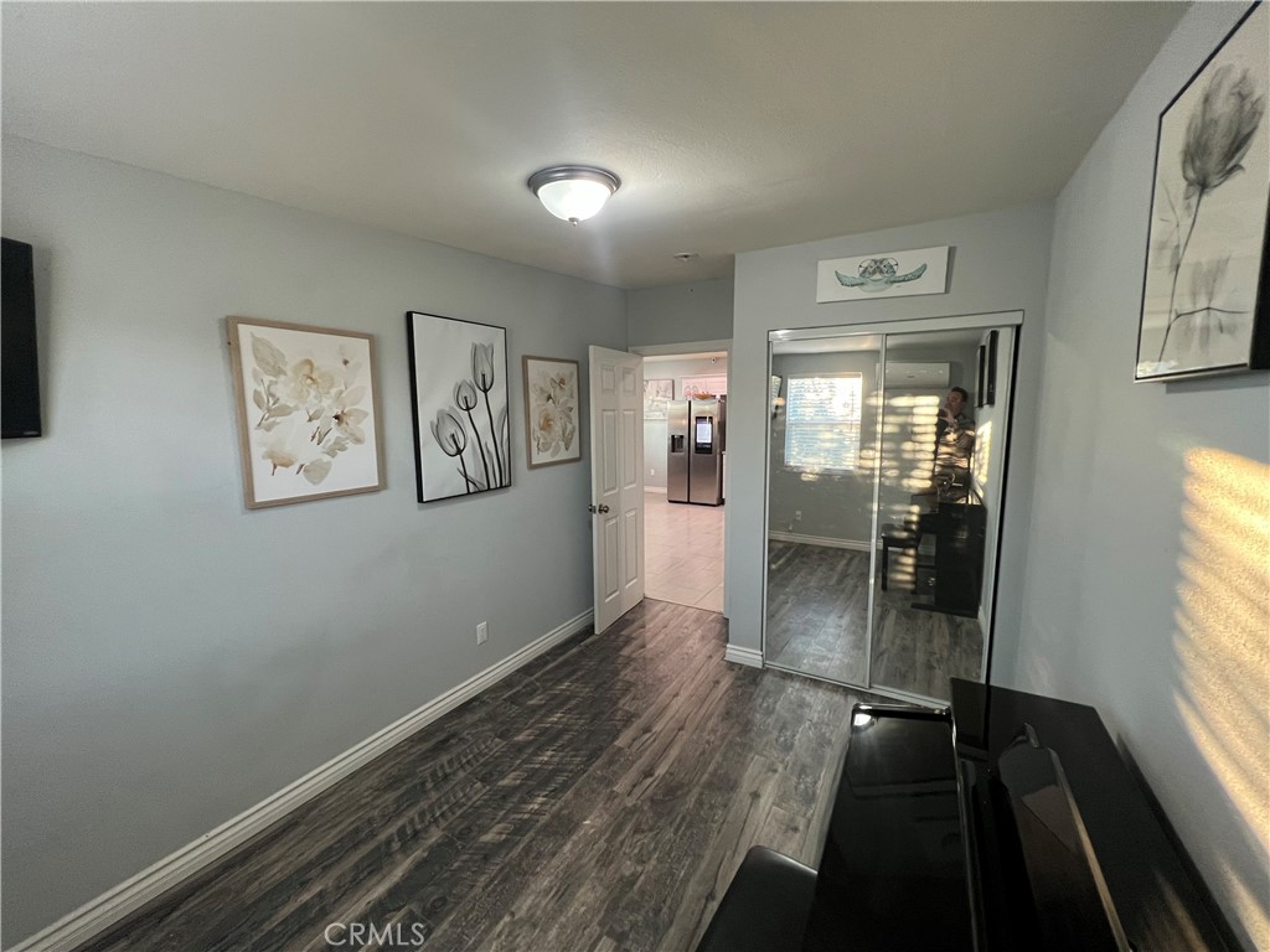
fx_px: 477
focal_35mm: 13
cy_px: 476
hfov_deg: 106.2
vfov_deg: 89.9
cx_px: 635
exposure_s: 1/60
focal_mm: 1.57
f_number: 1.8
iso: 250
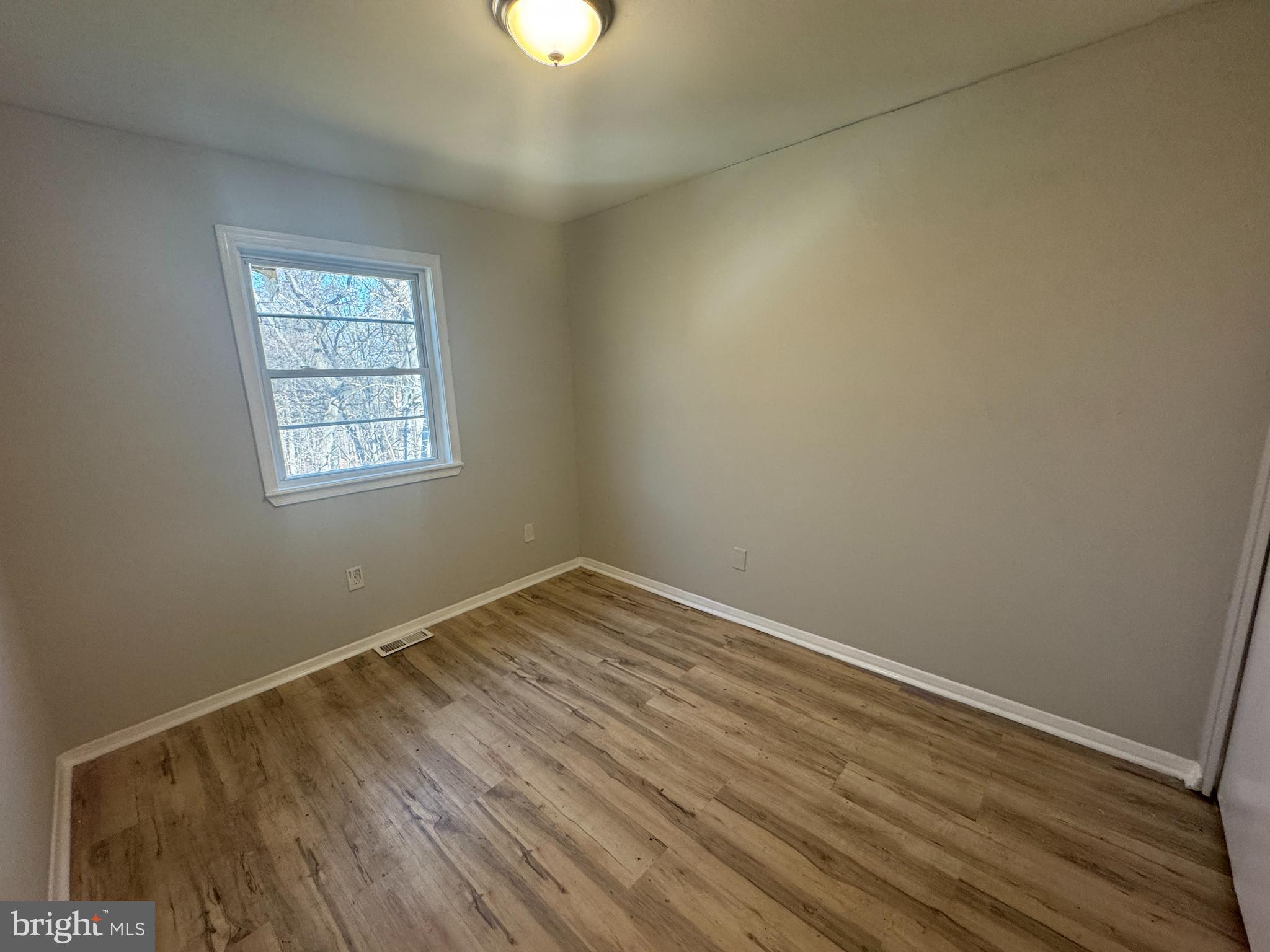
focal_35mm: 14
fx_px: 514
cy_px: 476
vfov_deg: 85.7
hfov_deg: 102.1
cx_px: 635
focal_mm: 2.22
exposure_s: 1/120
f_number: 2.2
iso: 200
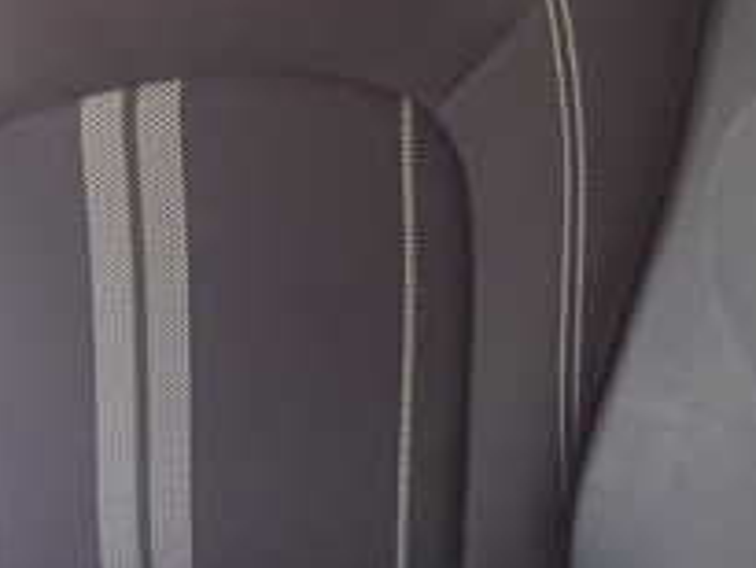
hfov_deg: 24.2
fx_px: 1595
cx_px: -148
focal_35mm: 73
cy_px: 553
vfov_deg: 19.7
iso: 320
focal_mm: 4.5
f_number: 2
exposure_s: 1/30
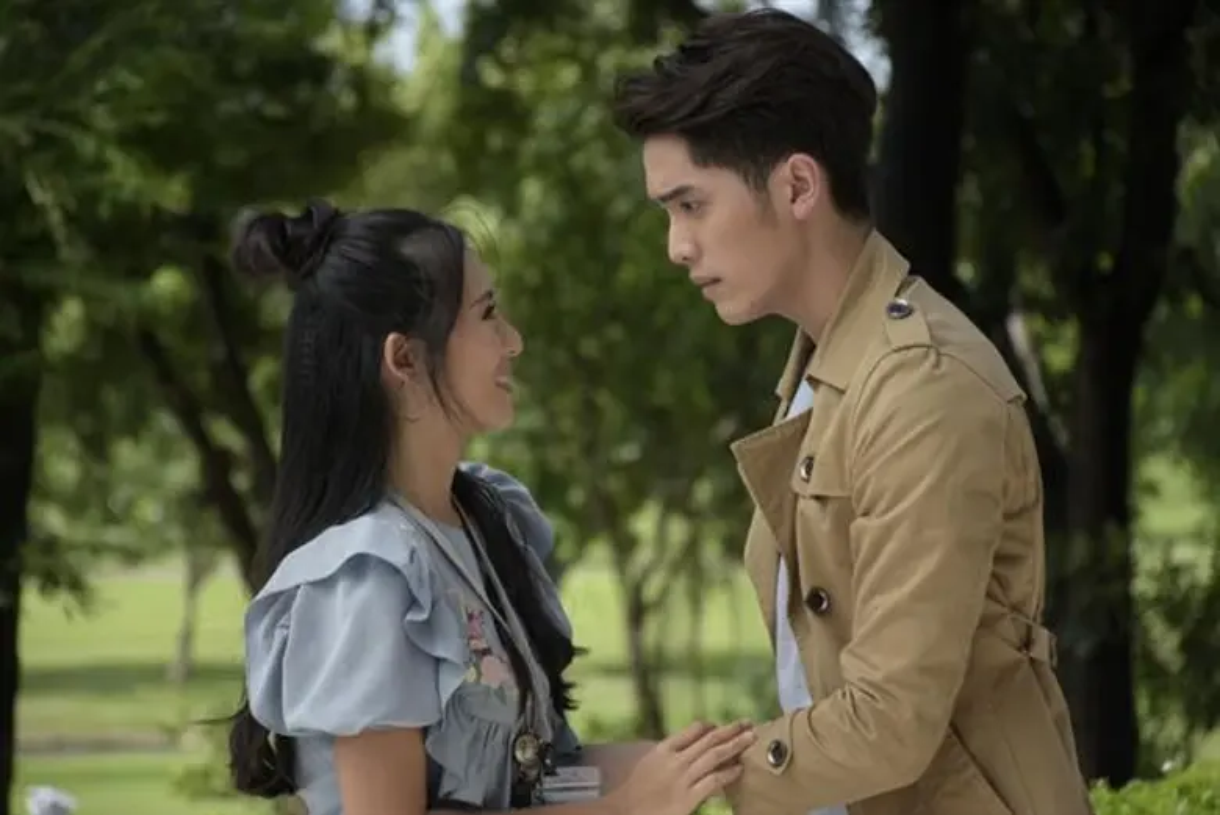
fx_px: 5900
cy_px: 408
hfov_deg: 11.8
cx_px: 610
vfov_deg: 7.9
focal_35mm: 174
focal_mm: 116
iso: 400
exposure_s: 1/1250
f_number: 5.6
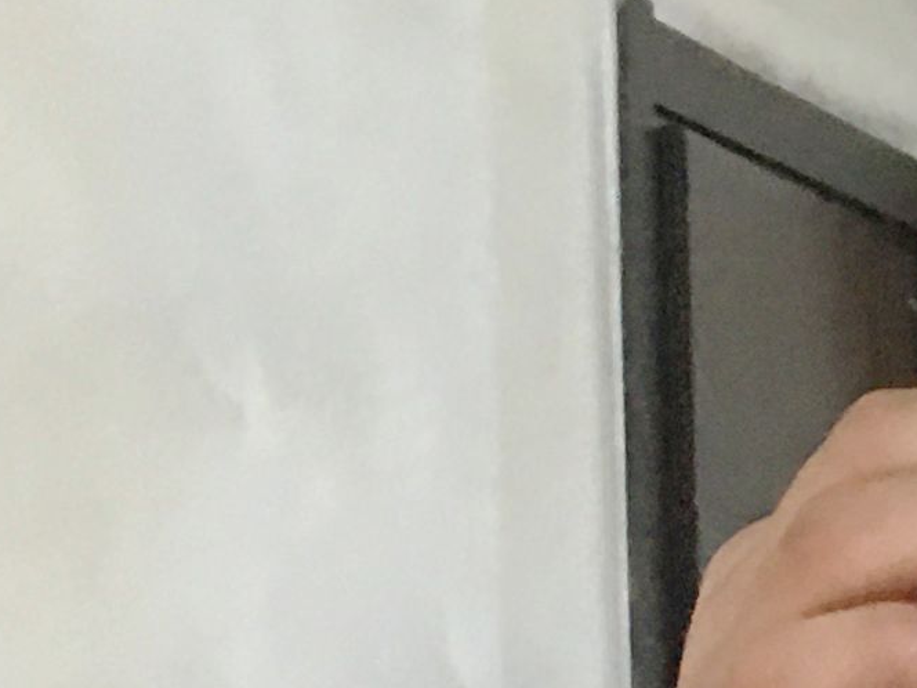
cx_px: 1706
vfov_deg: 8.4
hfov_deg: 10.5
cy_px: 445
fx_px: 4662
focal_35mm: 176
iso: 100
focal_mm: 4.15
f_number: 2.2
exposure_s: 1/8
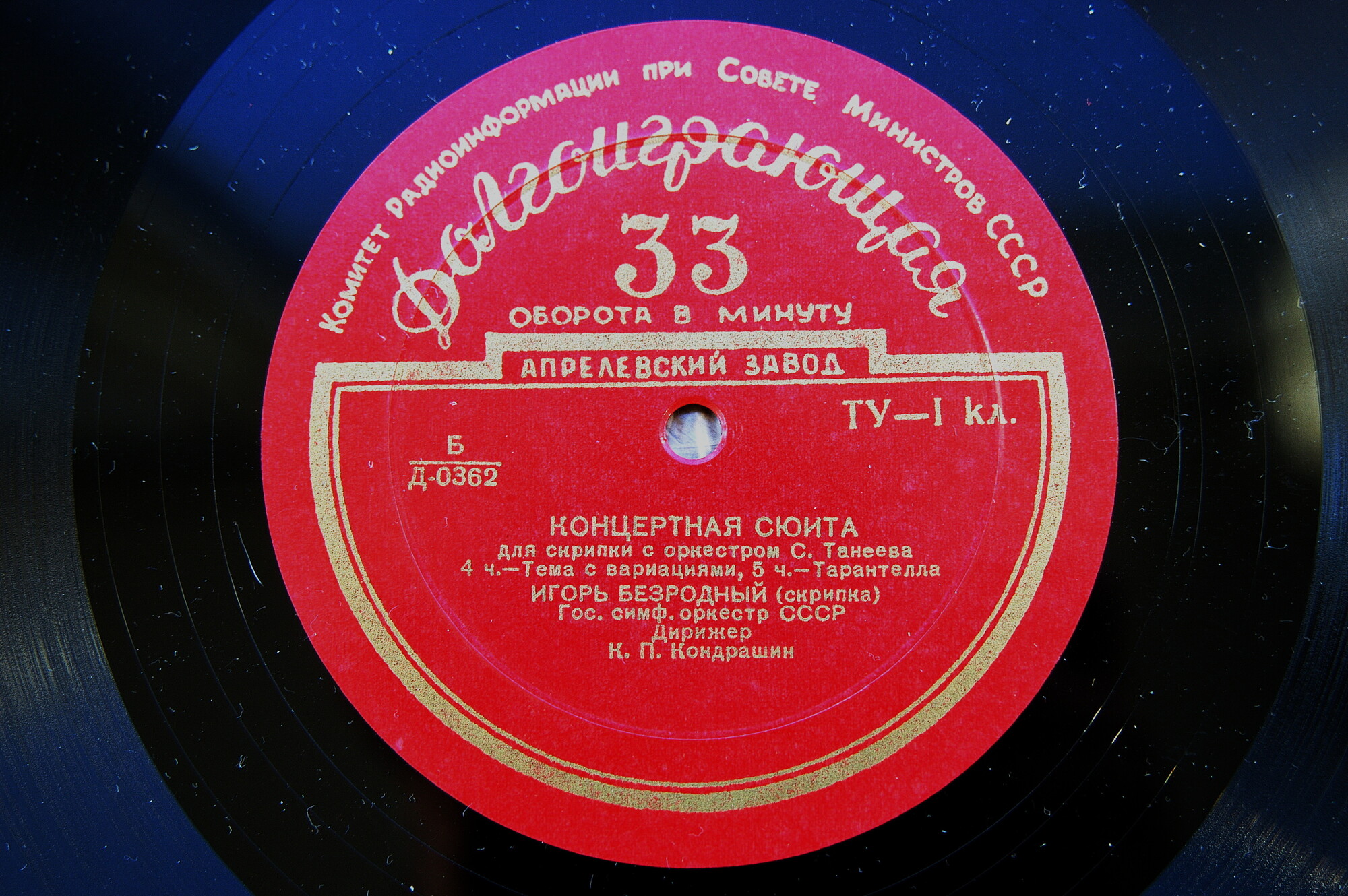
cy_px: 448
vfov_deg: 25.7
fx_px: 1964
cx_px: 674
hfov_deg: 37.9
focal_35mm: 52
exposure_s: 1/45
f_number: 3.5
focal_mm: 35
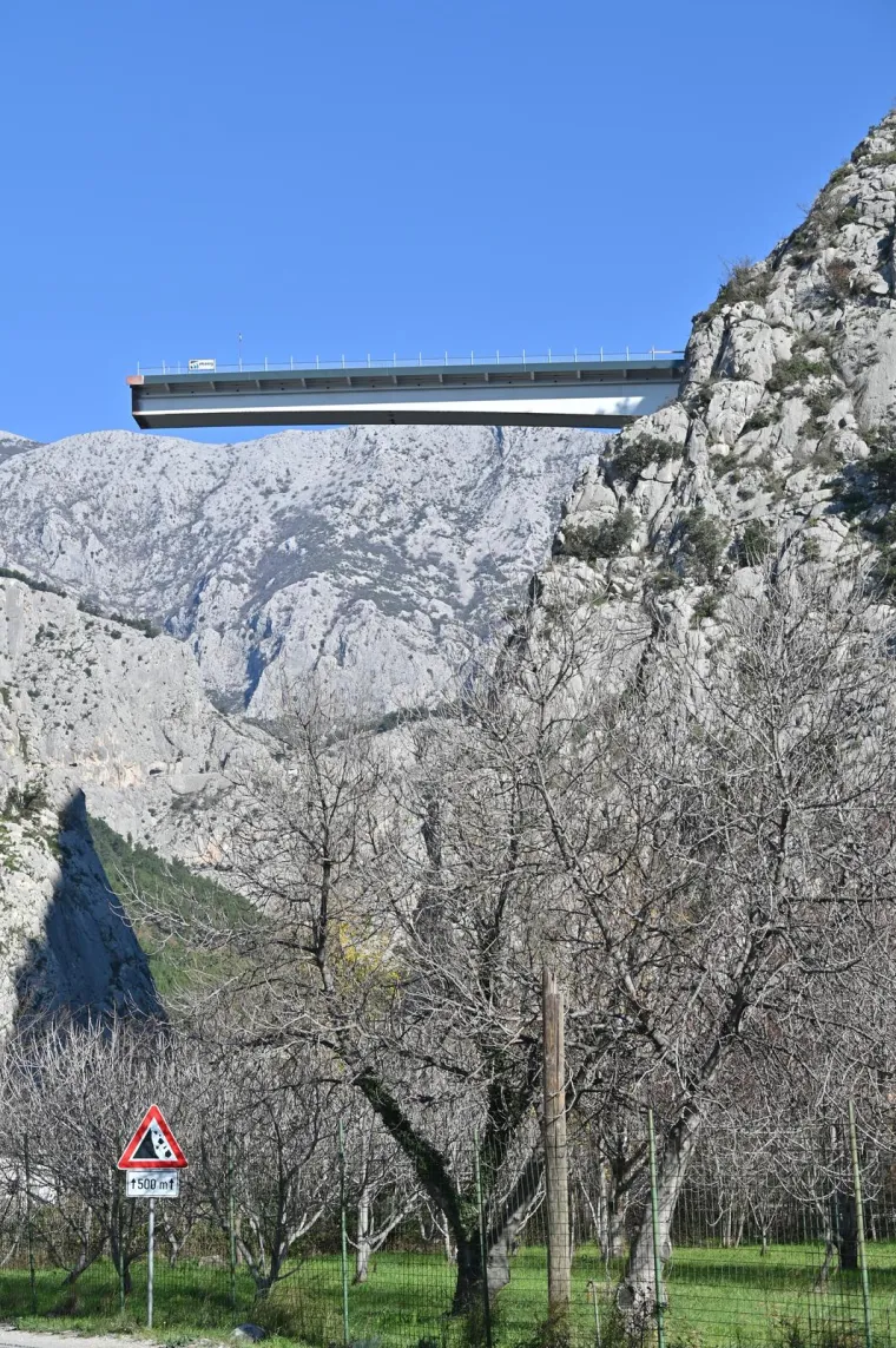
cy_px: 674
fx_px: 2618
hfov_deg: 19.4
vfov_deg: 28.9
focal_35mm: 70
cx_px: 448
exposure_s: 1/800
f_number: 5.6
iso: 100
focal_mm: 70
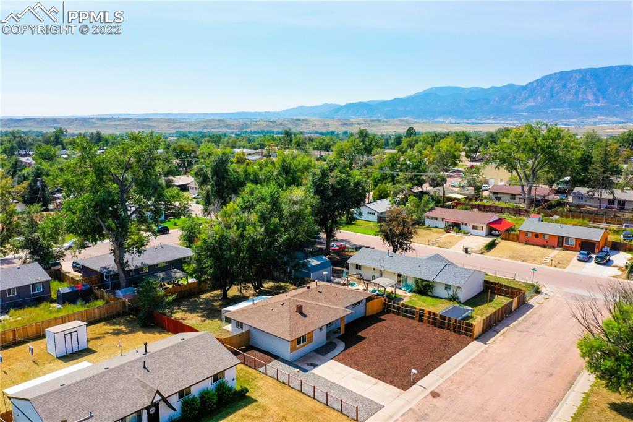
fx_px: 492
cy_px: 211
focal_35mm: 28
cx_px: 316
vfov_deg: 46.4
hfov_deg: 65.5
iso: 400
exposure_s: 1/1250
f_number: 7.1
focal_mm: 10.26
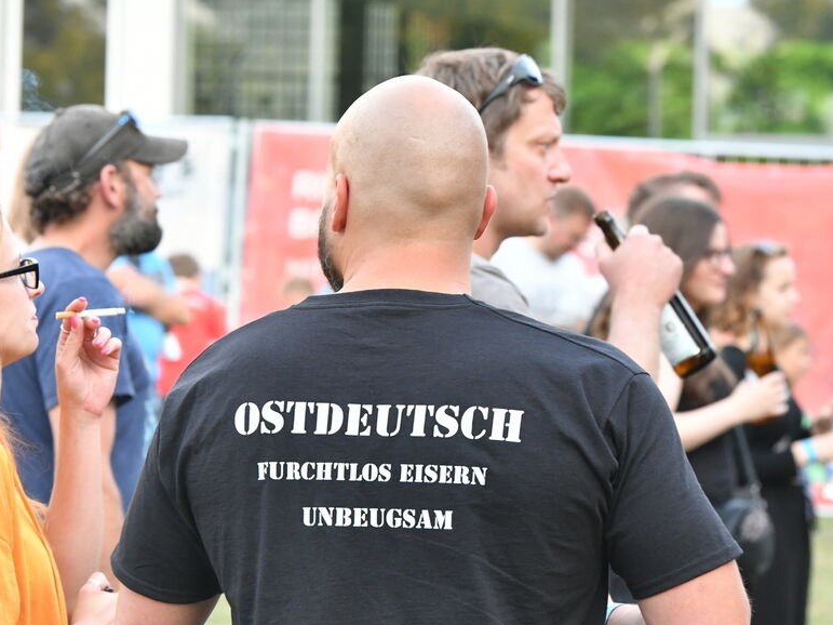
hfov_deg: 8.4
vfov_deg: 6.3
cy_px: 386
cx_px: 223
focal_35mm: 236
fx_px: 5672
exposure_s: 1/200
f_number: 5.6
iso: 2000
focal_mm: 105
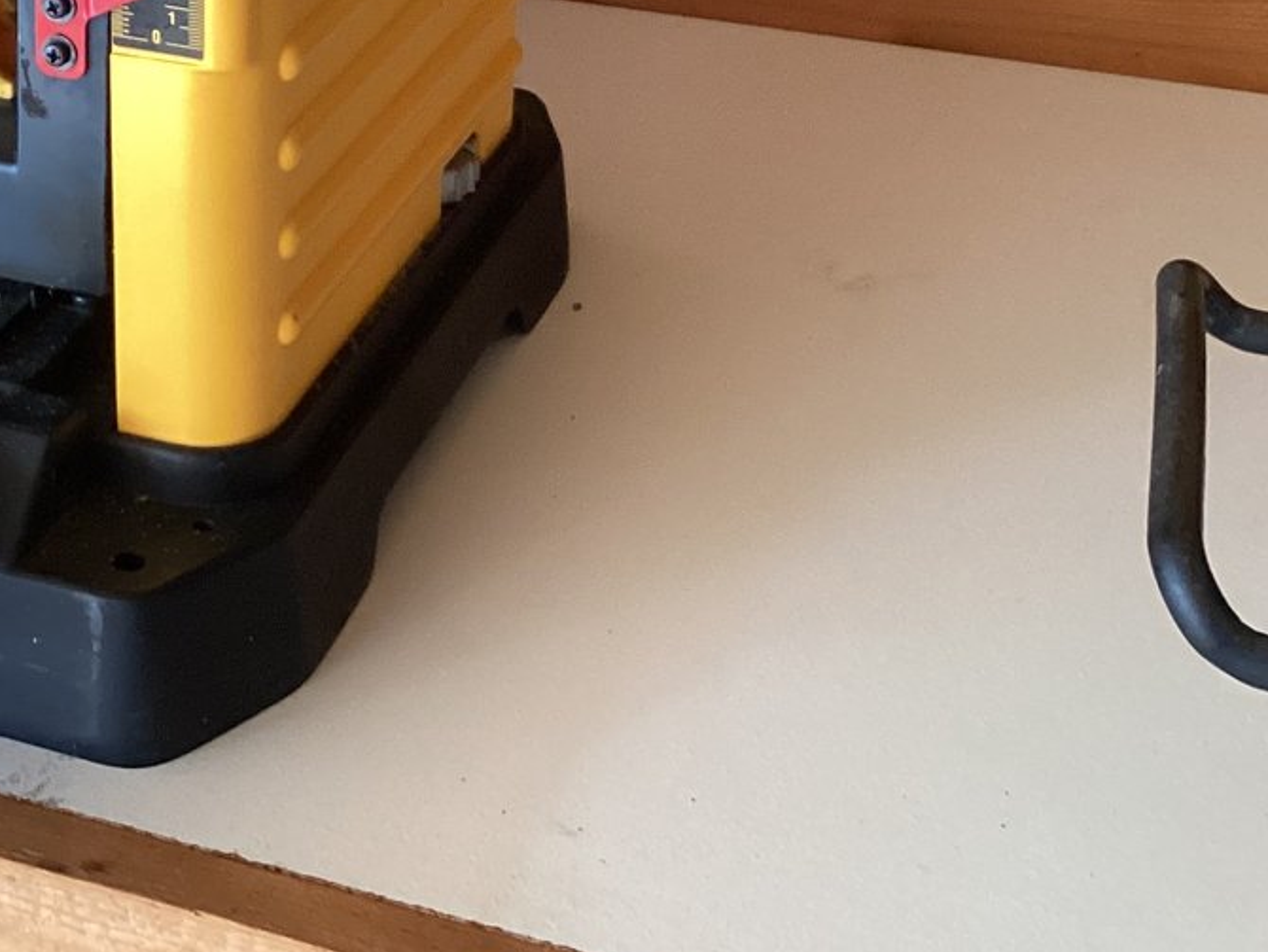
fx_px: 2565
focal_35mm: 70
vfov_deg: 20.1
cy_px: -94
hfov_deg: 26.9
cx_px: 160
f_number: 2.4
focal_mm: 3.3
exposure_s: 1/60
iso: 200
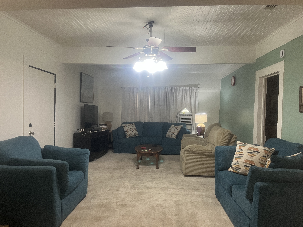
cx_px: 152
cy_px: 114
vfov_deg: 53.1
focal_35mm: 26
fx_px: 228
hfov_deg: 67.3
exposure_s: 1/60
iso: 200
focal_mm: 5.1
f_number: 1.6
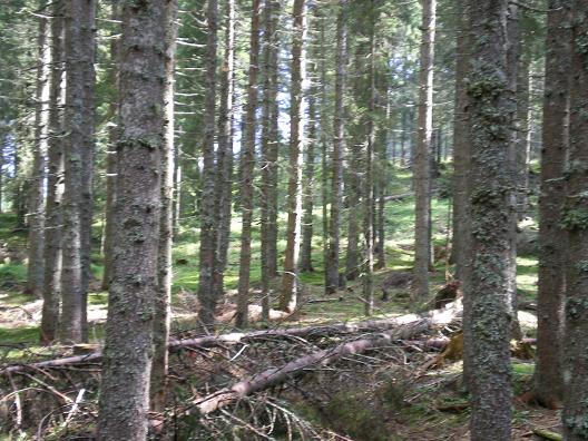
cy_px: 220
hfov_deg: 31.2
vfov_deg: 23.7
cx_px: 294
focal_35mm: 62
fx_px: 1053
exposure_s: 1/60
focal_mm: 10.3
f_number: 4.2
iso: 200
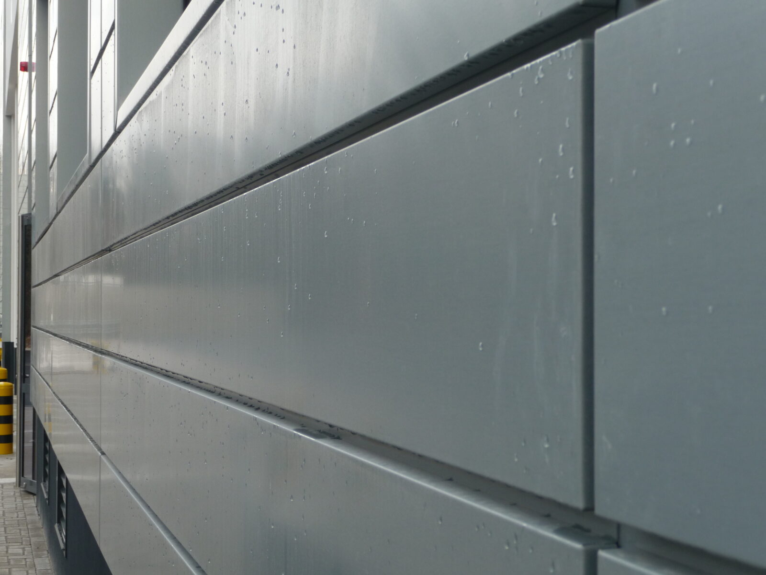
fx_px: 1372
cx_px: 383
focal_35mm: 62
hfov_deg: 31.2
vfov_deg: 23.7
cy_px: 288
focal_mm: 10.5
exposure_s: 1/160
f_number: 4.5
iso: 100
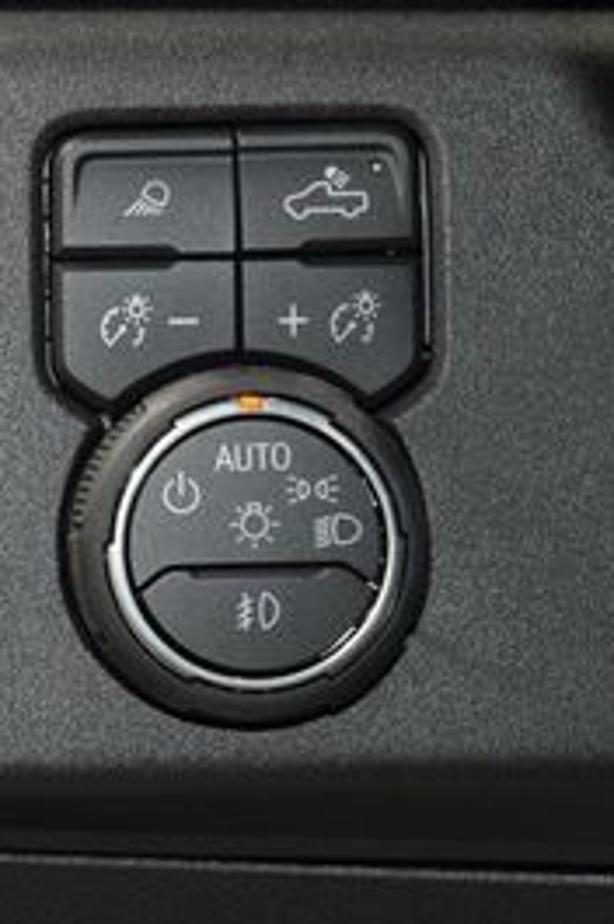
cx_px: -290
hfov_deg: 5.4
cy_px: 326
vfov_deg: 8.1
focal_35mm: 254
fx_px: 6515
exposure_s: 1/30
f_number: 4.5
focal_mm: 70
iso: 1600
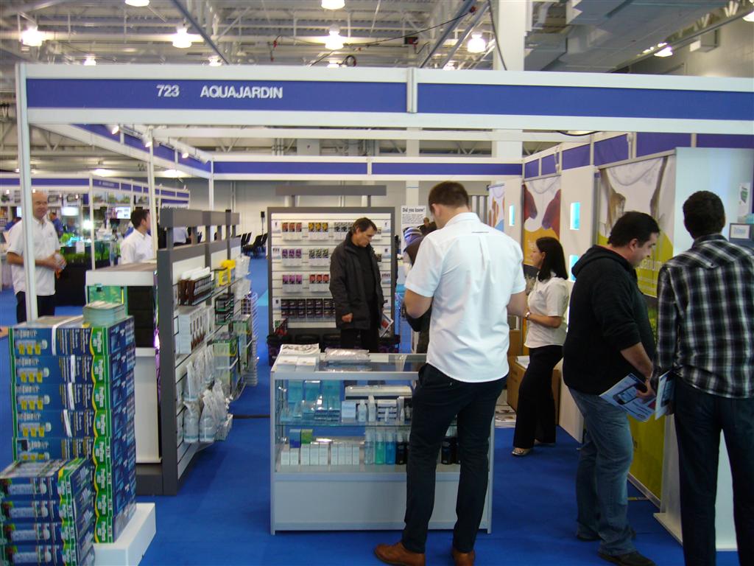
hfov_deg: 52.6
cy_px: 283
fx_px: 762
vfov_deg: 40.7
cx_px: 377
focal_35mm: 35
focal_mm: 5.8
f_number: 2.8
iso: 100
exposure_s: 1/15
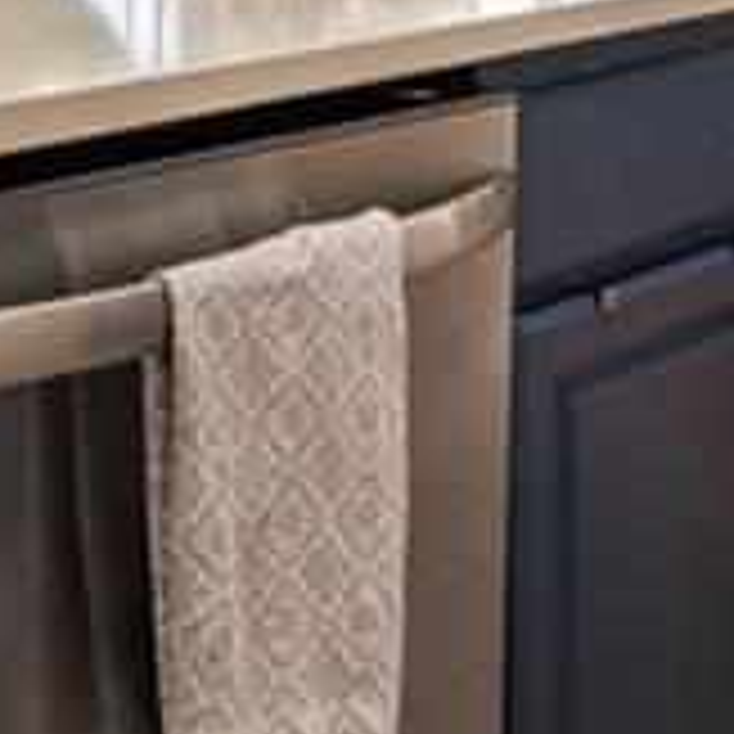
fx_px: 1919
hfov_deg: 21.2
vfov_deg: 19.7
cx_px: 90
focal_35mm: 80
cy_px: -250
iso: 800
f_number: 8
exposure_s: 1/6
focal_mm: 15
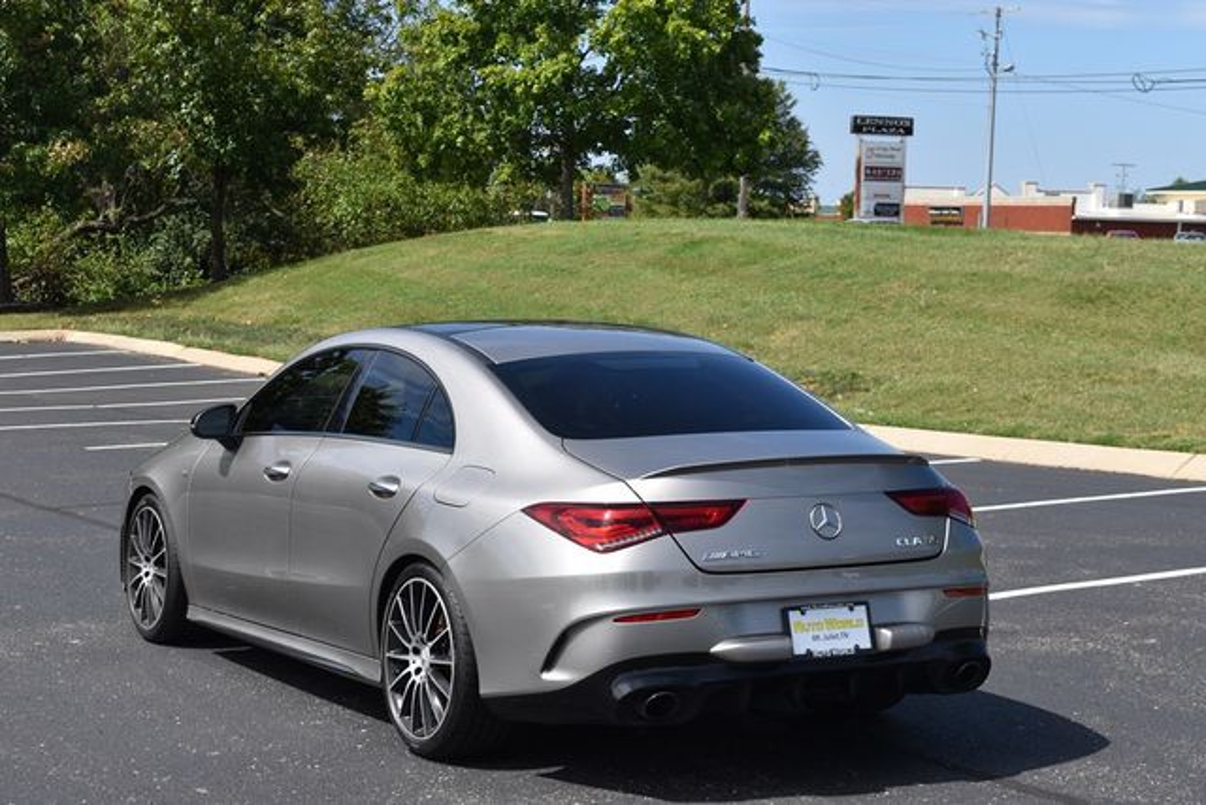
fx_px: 2262
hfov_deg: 29.9
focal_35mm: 68
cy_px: 402
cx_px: 603
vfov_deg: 20.2
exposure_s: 1/250
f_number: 8
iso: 100
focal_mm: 45
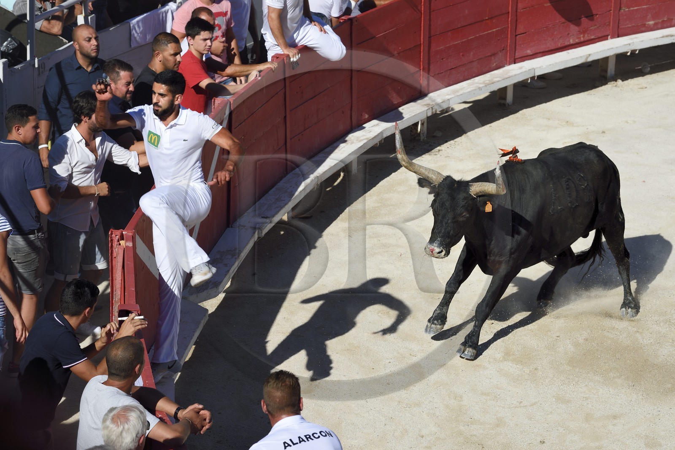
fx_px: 2718
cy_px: 225
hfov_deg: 14.2
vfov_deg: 9.5
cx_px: 338
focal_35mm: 145
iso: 200
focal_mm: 145
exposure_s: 1/800
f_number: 8
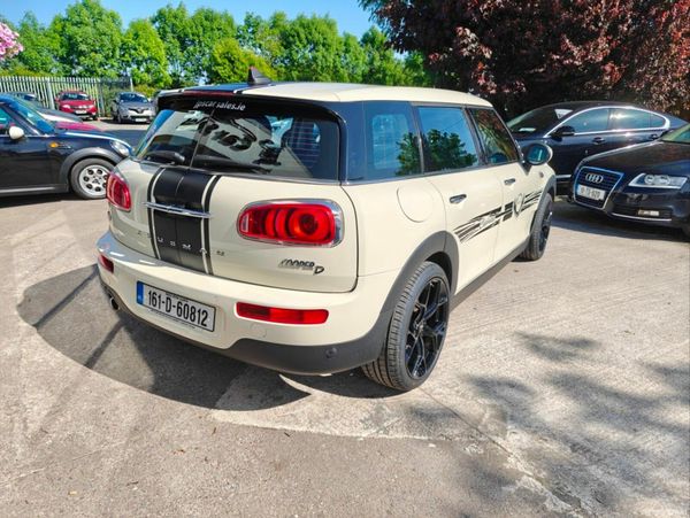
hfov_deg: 71.6
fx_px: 479
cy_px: 259
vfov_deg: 56.9
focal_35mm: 24
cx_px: 345
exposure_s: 1/507
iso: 64
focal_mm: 6.06
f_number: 1.7
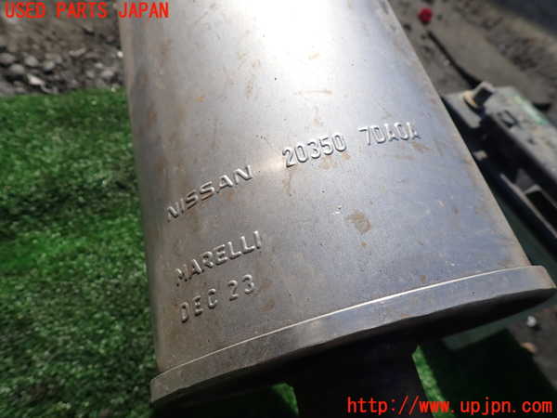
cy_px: 209
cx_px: 278
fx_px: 402
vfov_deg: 54.9
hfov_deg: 69.4
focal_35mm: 25
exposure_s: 1/200
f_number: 8
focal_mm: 4.5
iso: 100
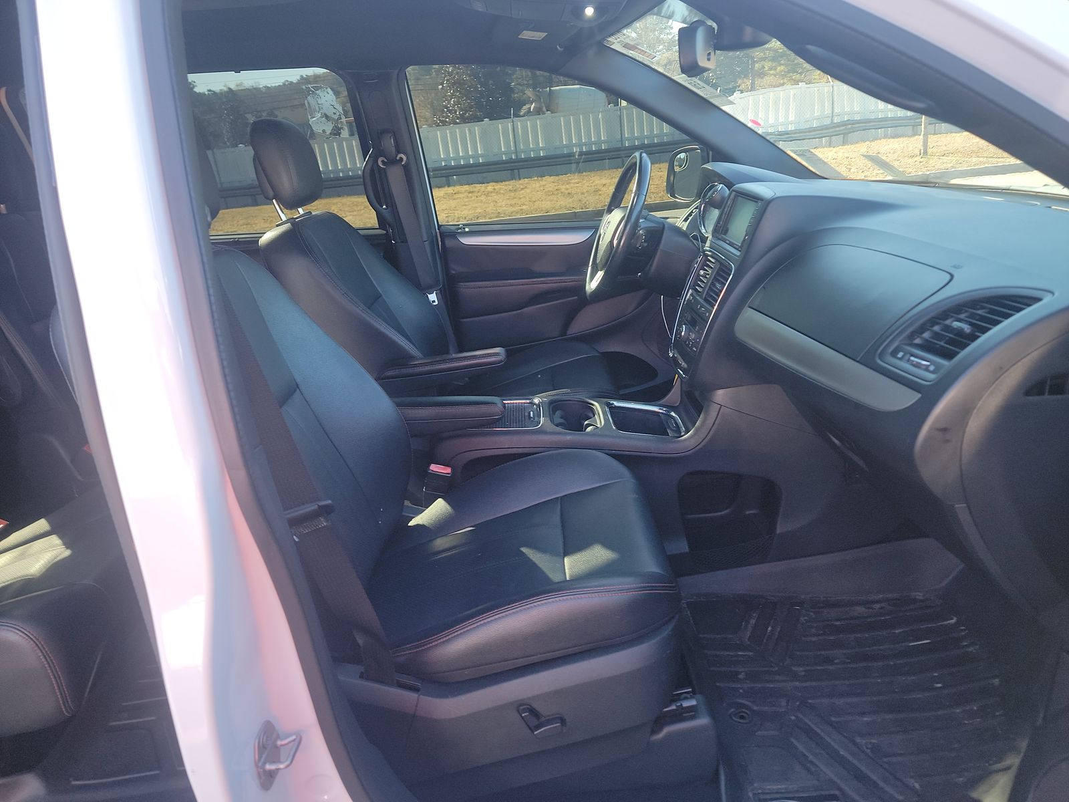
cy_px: 401
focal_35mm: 24
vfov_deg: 56.8
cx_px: 534
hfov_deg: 71.6
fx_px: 741
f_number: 1.8
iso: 78
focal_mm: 6.7
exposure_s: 1/59
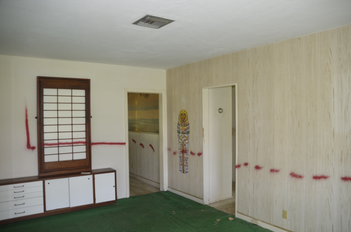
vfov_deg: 47.7
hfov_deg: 67.5
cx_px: 176
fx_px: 263
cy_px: 116
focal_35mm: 27
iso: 640
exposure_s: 1/60
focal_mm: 18
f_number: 3.5
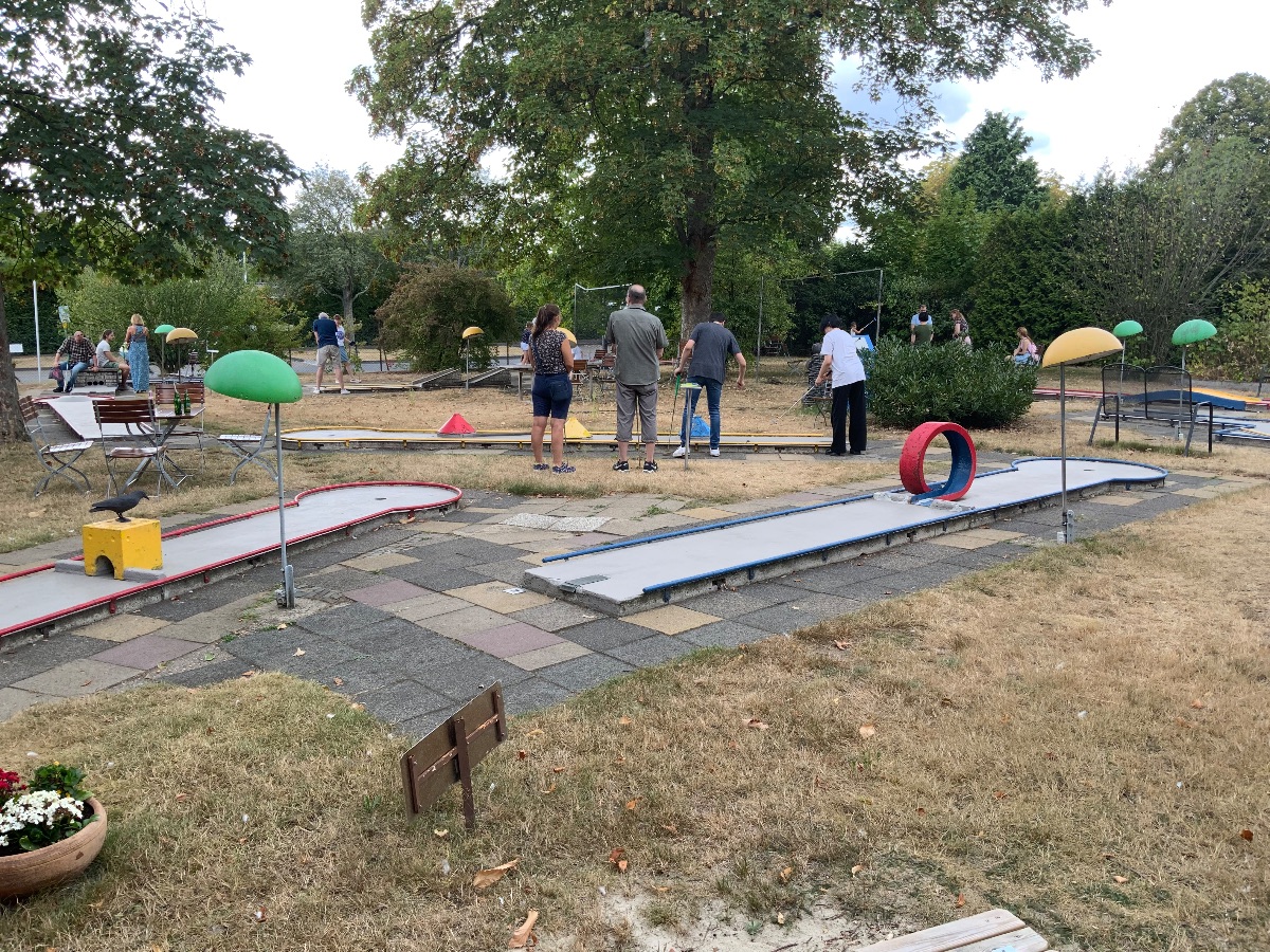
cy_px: 476
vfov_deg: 48.2
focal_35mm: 29
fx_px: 1064
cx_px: 635
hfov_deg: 61.7
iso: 16
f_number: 1.8
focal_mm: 3
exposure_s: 1/141
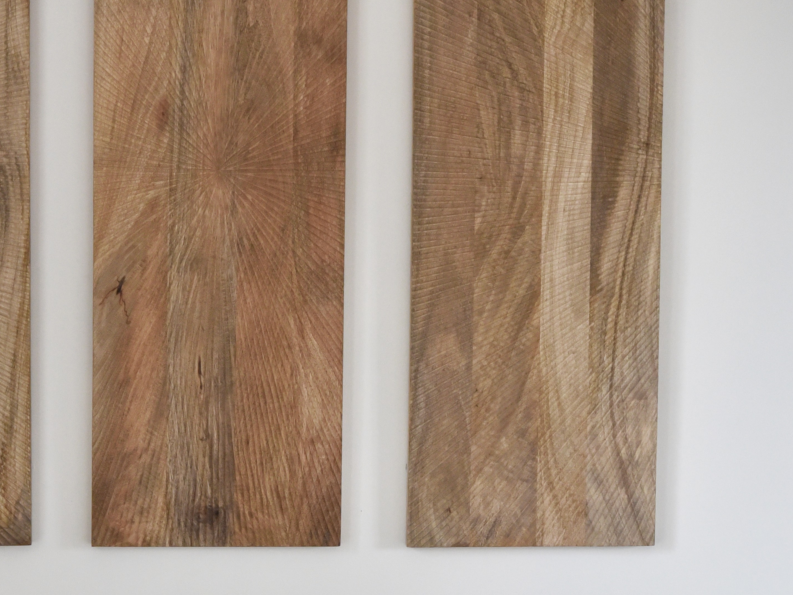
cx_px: 268
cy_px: 599
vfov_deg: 12.1
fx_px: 2772
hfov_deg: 16.2
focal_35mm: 121
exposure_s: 1/200
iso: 1250
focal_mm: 60
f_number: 4
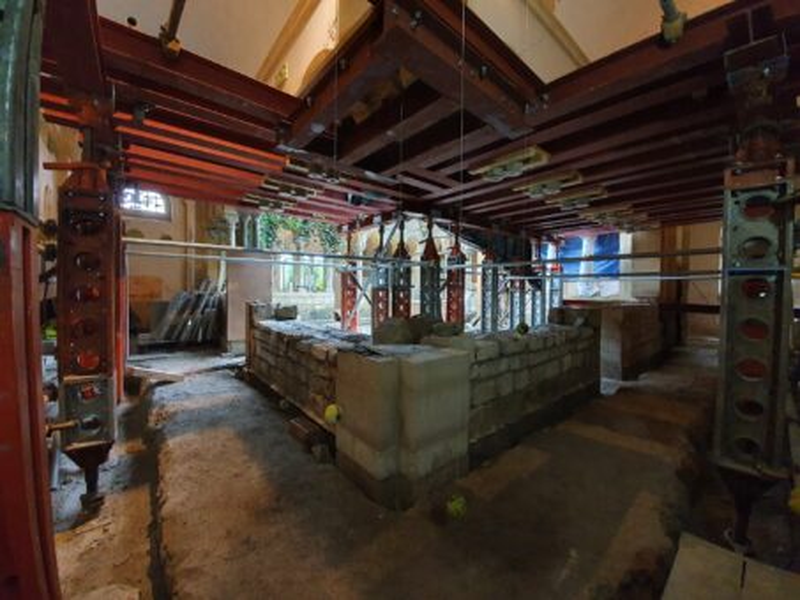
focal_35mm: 13
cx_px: 400
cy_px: 300
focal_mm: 1.8
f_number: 2.2
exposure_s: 1/33
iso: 500
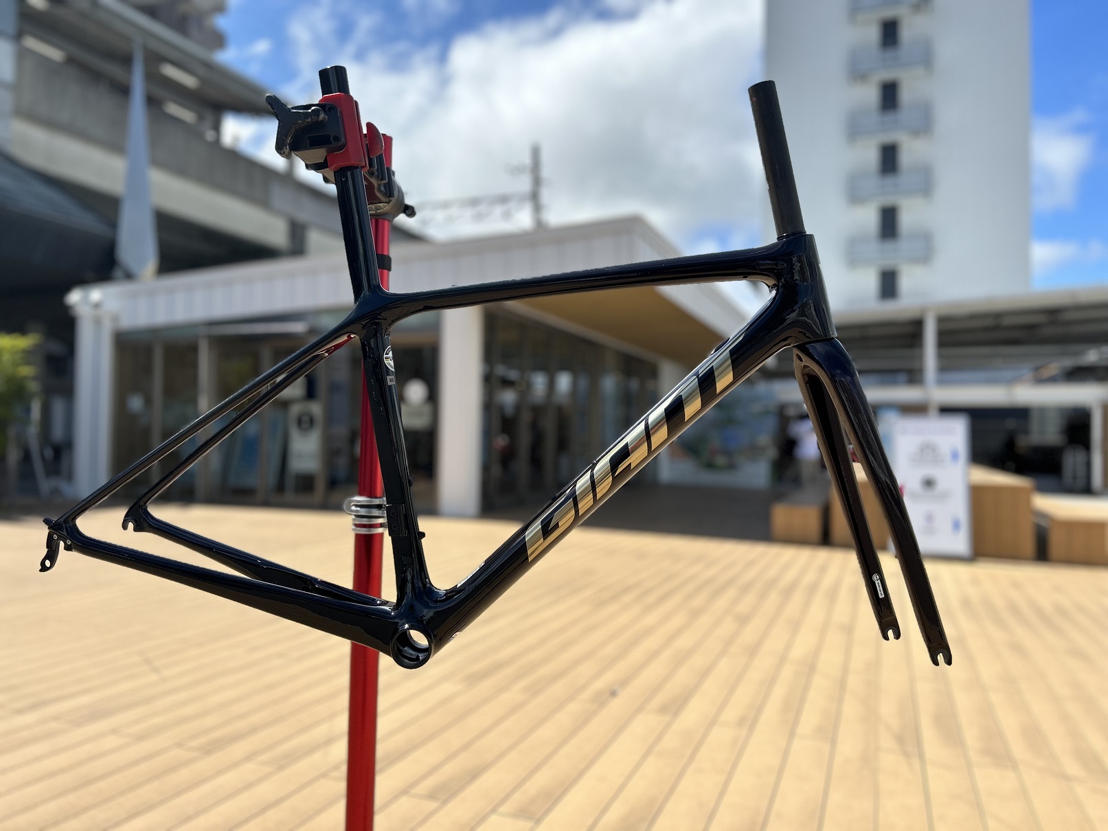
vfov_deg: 53.1
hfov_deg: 67.3
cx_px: 554
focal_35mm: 26
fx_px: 832
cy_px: 416
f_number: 1.5
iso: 50
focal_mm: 5.7
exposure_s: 1/3968
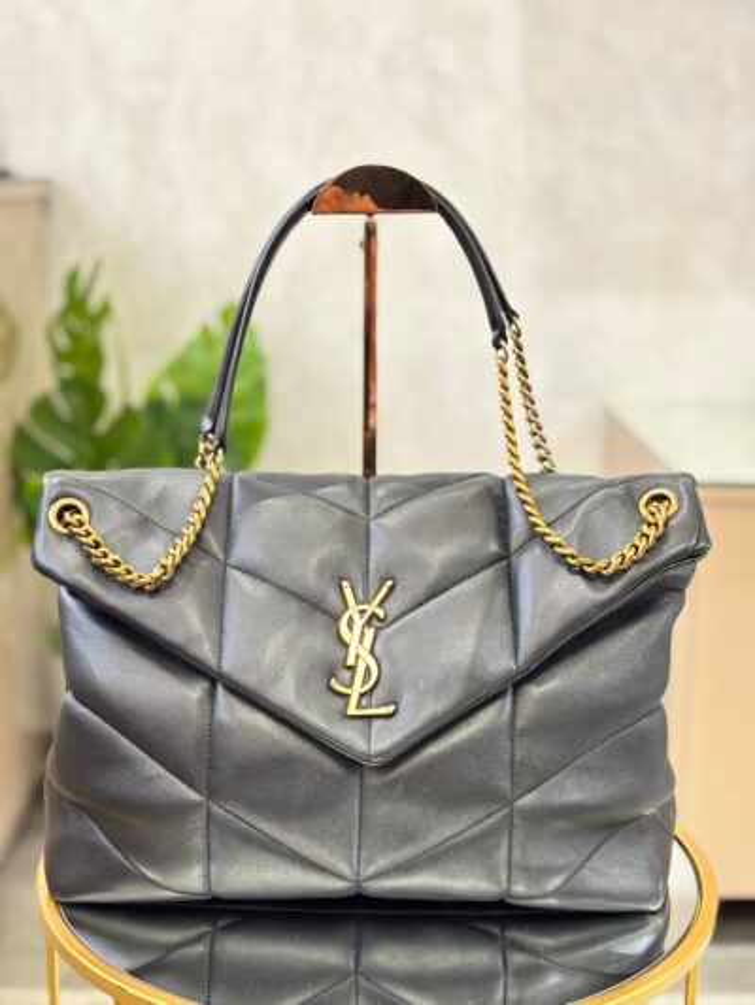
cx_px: 378
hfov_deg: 28.0
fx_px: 1512
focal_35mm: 52
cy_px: 502
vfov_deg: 36.8
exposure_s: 1/33
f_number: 1.6
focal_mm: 5.96
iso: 160
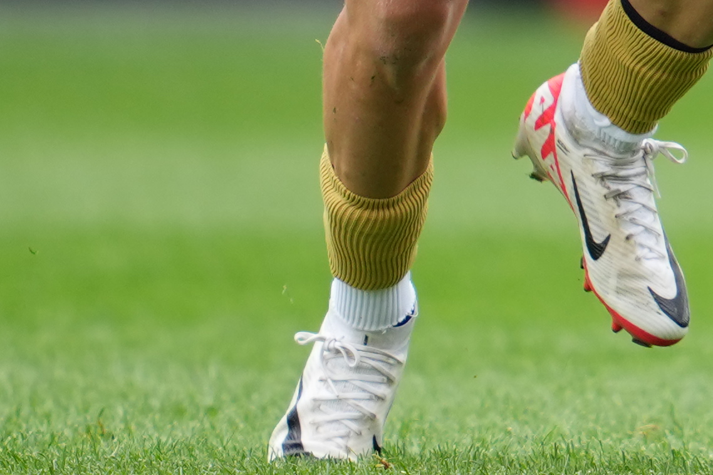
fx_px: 58644
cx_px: 1248
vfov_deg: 0.5
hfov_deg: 0.7
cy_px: -454
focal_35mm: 2962
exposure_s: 1/1600
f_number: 2.8
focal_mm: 400
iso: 400
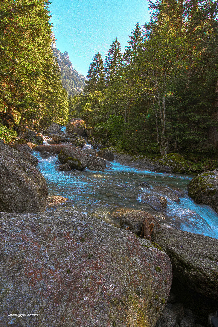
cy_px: 164
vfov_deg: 100.4
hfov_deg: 77.3
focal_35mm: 15
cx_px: 109
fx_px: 136
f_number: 14
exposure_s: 1/2.5
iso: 100
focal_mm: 15
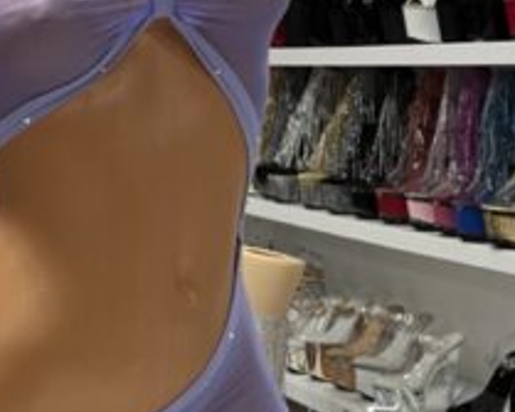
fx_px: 1112
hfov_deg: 25.8
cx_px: 131
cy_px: 222
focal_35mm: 73
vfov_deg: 21.0
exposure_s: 1/60
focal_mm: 5.1
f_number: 1.6
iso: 100
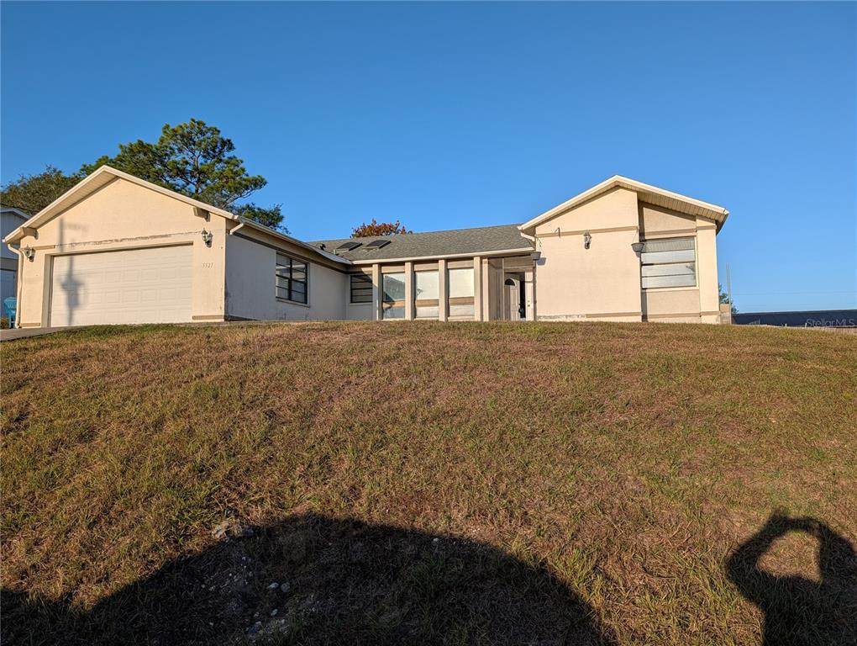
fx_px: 595
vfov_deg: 56.9
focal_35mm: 24
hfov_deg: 71.5
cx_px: 428
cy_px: 323
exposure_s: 1/15873
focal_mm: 6.9
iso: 20
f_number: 1.68
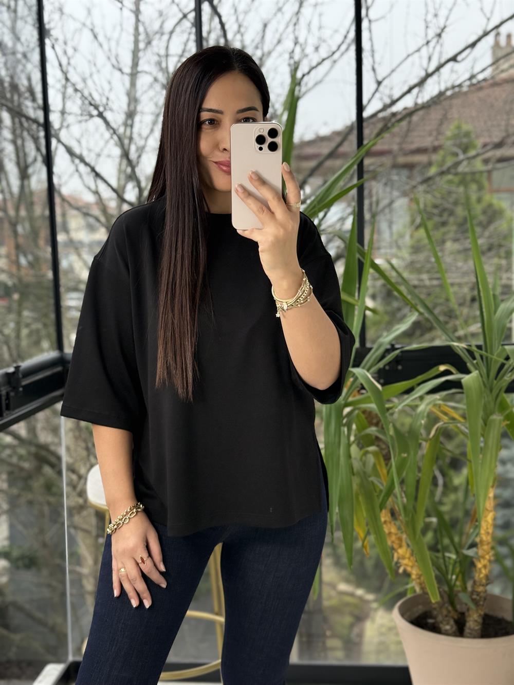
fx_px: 950
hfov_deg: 30.3
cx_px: 257
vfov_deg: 39.7
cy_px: 342
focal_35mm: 48
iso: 100
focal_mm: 6.76
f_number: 1.78
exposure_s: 1/246
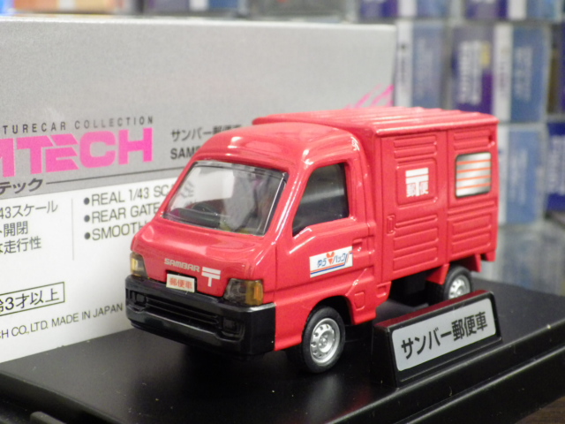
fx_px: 963
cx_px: 282
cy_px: 212
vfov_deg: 24.8
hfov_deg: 32.7
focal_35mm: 59
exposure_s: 1/25
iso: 1000
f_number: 4
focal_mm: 10.7
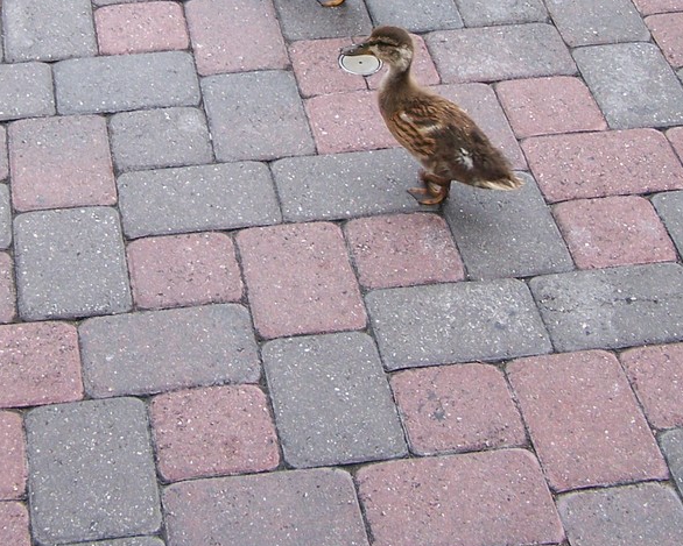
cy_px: 18
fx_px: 1638
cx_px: 259
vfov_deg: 18.5
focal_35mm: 81
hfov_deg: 23.5
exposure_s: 1/100
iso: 80
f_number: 2.8
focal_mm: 6.3
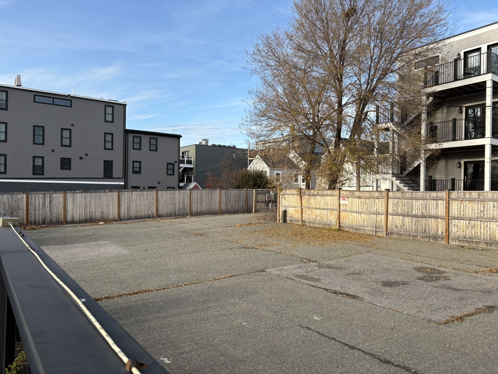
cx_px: 249
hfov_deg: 67.3
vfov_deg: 53.1
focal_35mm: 26
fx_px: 374
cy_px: 187
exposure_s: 1/1135
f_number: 1.6
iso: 50
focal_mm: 5.96
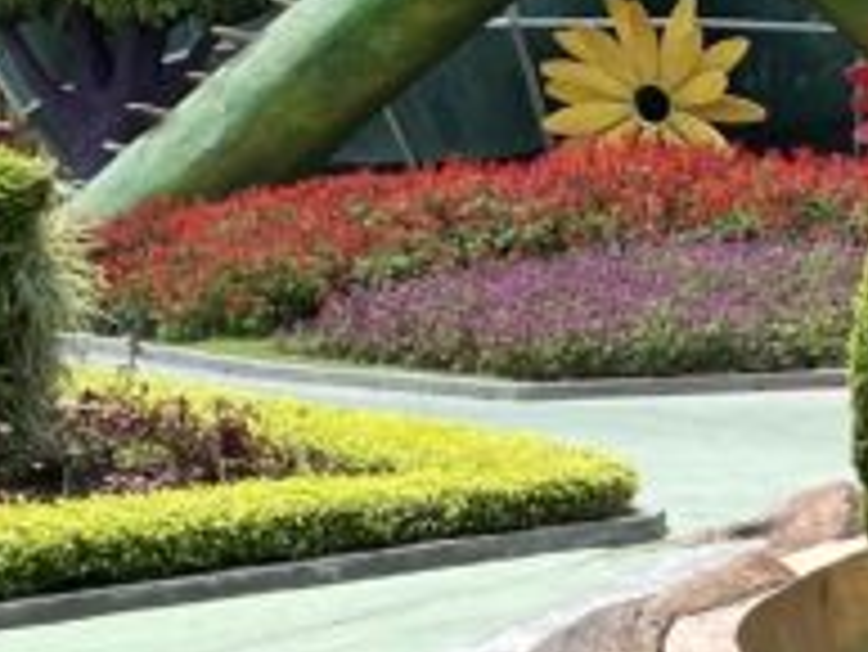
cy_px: 256
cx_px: 2024
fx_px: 3463
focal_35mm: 138
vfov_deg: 10.8
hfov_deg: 11.8
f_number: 1.8
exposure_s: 1/1193
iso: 32
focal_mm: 4.25
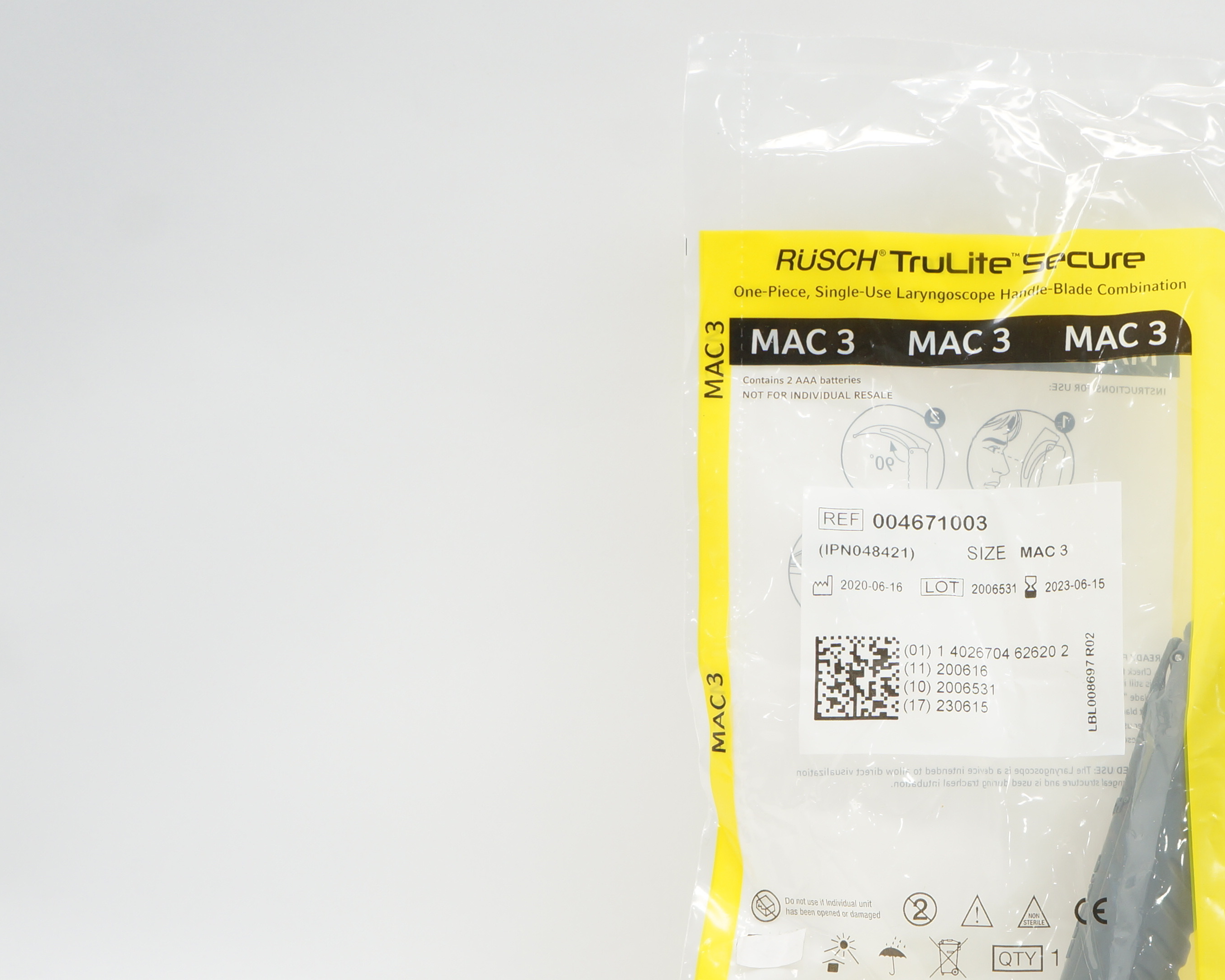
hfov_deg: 38.2
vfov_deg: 32.3
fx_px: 1668
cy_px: 694
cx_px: 1043
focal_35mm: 46
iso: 200
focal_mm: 18
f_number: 6.3
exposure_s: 1/25
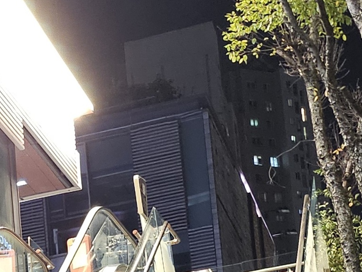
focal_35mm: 117
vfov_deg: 11.7
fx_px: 1223
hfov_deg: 15.8
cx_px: -132
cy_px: 483
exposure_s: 1/30
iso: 640
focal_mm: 5
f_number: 1.8
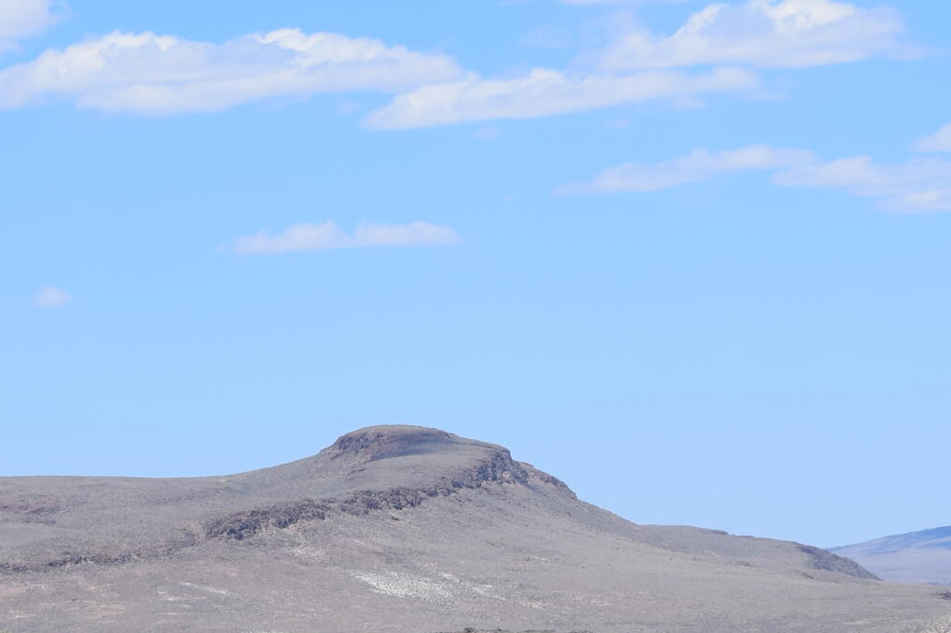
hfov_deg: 8.4
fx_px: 6510
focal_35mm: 246
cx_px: 568
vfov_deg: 5.5
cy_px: 919
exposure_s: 1/500
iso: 200
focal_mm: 55
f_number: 11
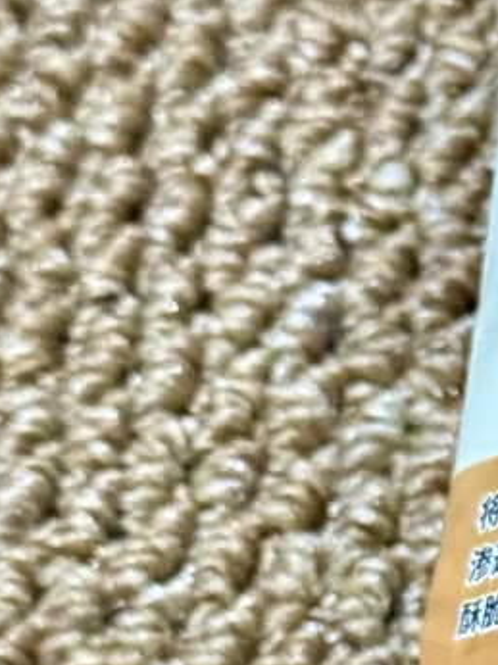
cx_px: 956
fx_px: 3841
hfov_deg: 7.2
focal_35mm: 200
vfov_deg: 9.6
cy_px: 963
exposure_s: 1/30
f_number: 1.78
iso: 500
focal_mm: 6.76
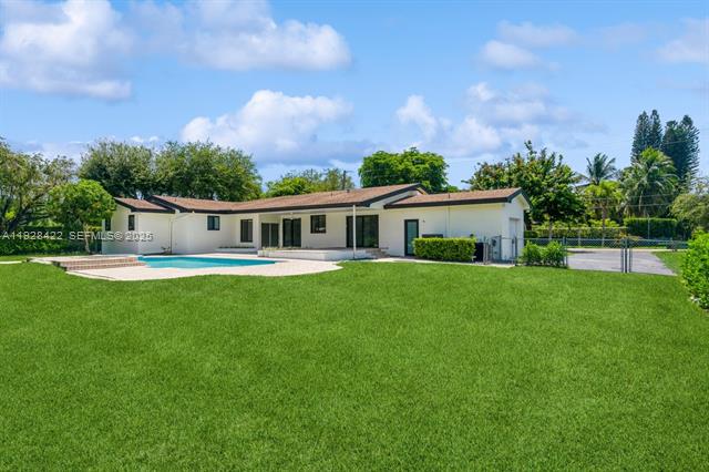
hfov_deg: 84.0
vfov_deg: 61.9
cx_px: 354
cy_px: 236
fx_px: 394
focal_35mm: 20
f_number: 8
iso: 200
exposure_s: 1/800
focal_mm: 20
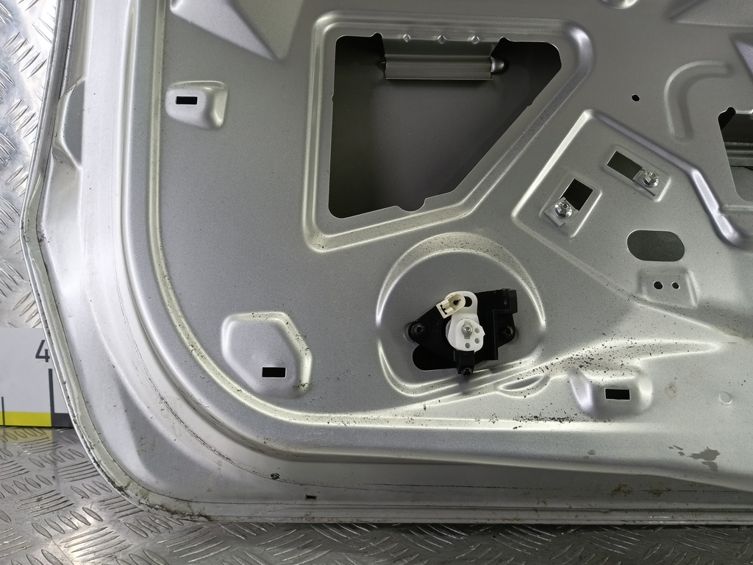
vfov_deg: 58.9
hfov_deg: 73.9
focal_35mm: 23
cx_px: 376
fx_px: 500
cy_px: 282
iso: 116
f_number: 1.6
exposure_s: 1/50
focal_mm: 4.11
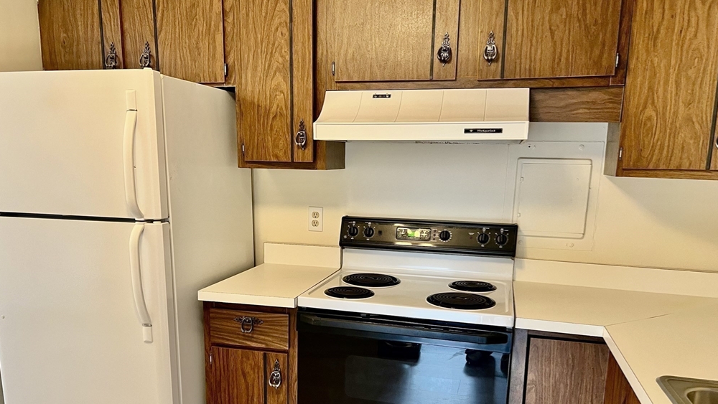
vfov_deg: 39.7
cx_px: 358
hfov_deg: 66.1
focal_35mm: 29
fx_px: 552
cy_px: 272
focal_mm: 5.7
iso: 125
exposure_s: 1/60
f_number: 1.5
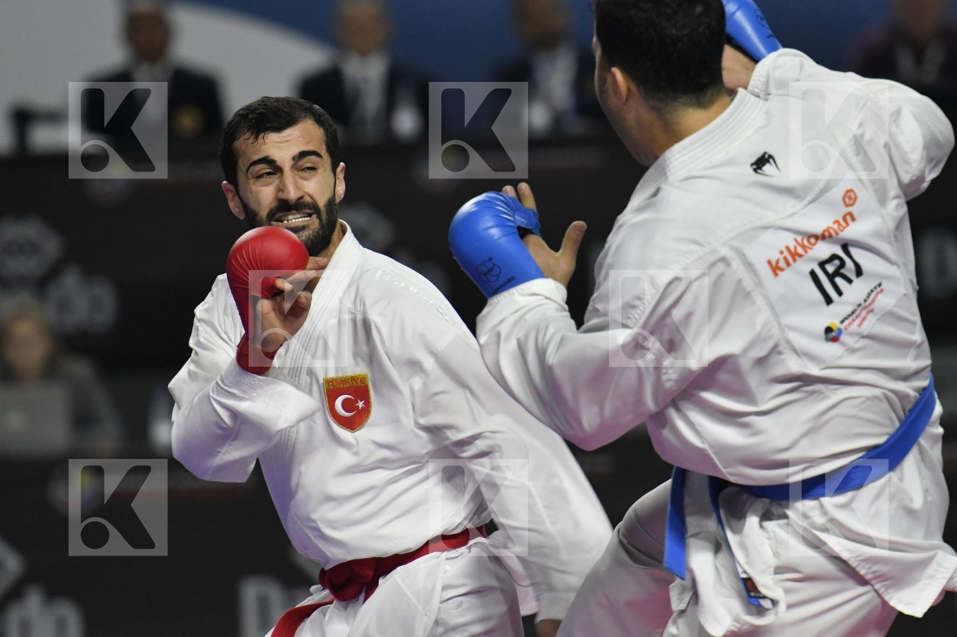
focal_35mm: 420
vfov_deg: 3.3
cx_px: 478
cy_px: 318
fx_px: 11158
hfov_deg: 4.9
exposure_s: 1/1000
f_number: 4
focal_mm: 280
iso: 2000
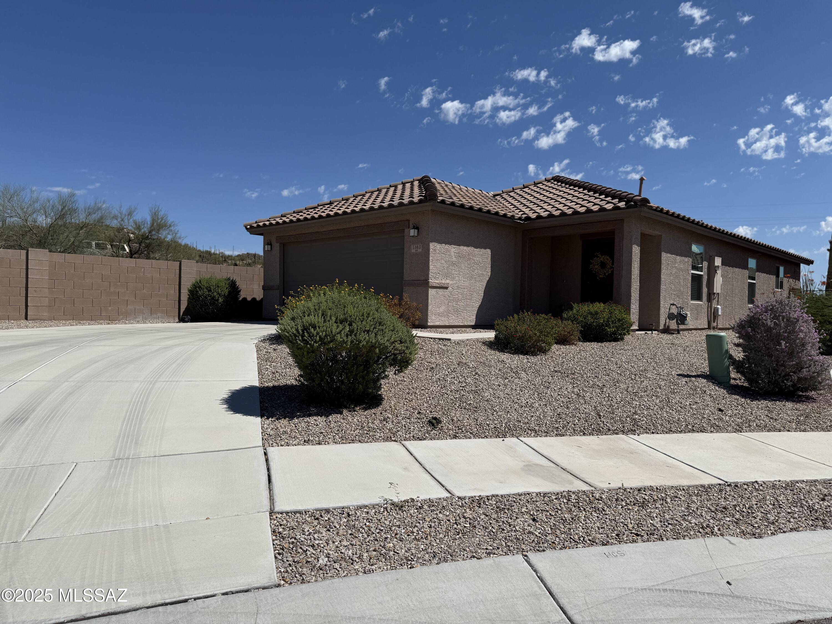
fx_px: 577
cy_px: 312
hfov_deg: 71.6
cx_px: 416
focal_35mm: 24
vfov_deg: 56.8
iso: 80
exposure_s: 1/10309
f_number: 1.78
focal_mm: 6.76
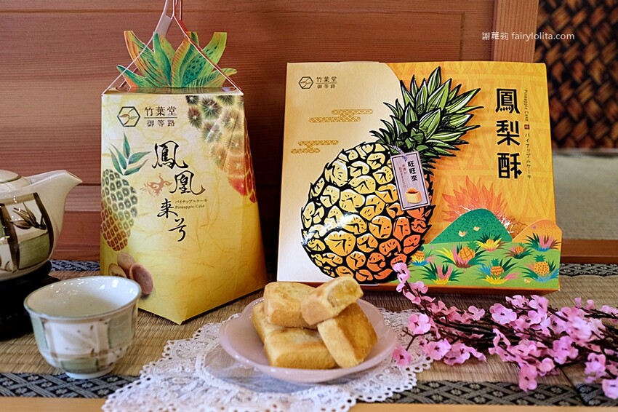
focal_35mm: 35
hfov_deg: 54.5
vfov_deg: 37.8
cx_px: 309
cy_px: 206
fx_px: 601
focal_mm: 23
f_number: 3.6
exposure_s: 1/75
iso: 1600
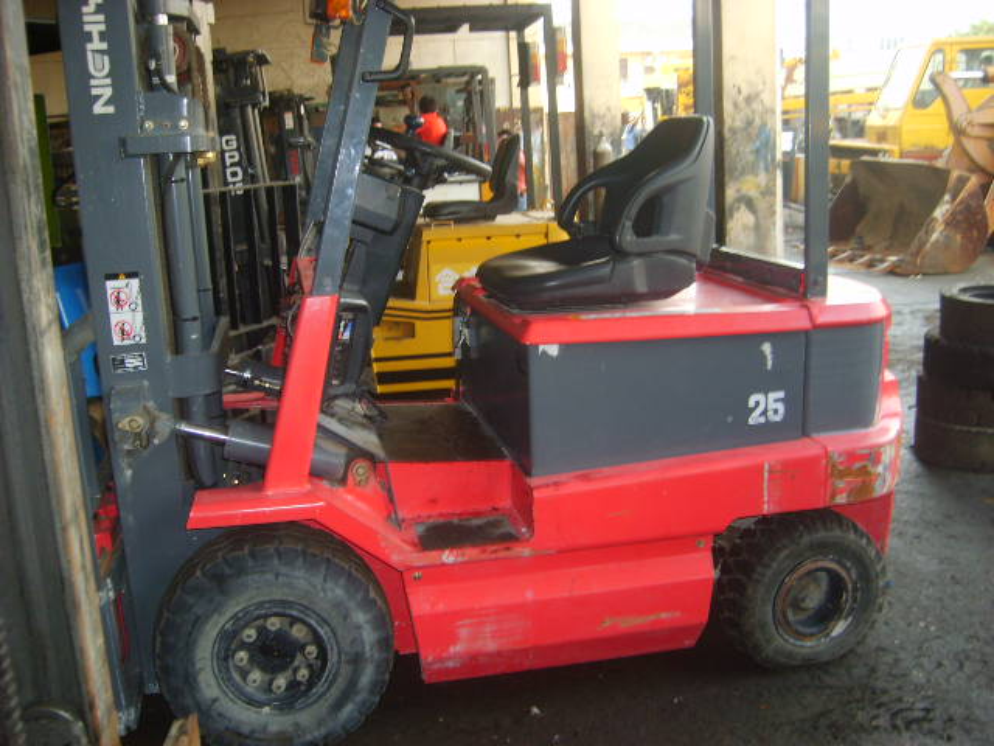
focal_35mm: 35
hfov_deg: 52.6
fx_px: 1005
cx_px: 497
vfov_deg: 40.7
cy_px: 373
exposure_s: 1/45
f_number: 2.8
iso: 100
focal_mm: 5.8
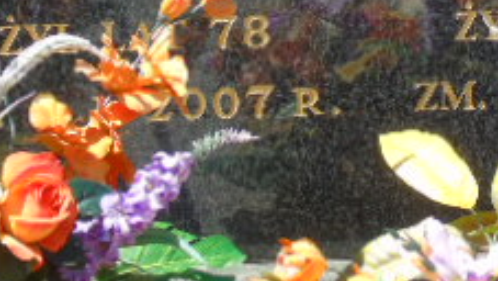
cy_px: -61
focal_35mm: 218
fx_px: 2880
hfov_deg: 9.9
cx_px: 399
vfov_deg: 5.6
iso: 80
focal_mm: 13
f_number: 4.7
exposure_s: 1/200
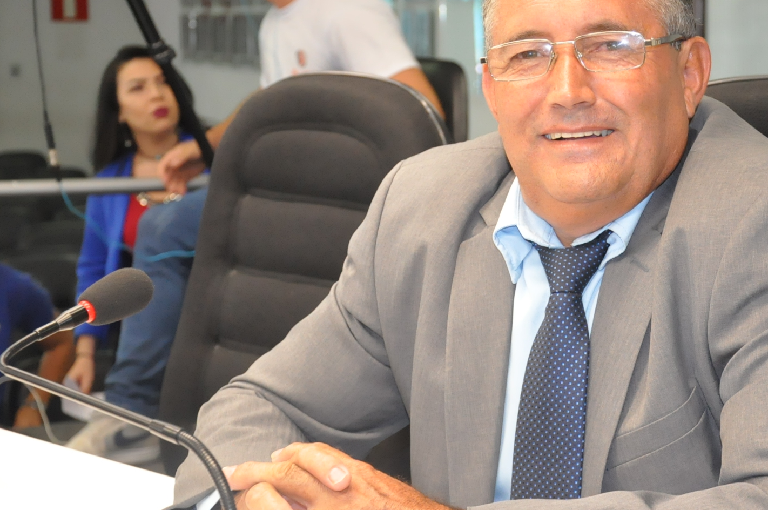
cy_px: 178
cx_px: 563
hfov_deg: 21.3
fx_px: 2024
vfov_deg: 14.3
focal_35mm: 95
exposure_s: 1/60
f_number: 5
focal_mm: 42
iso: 2000
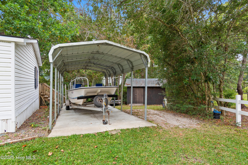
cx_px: 124
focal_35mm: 21
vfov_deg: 59.5
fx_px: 145
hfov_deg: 81.2
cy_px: 82
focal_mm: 14
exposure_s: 1/13
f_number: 5
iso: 100
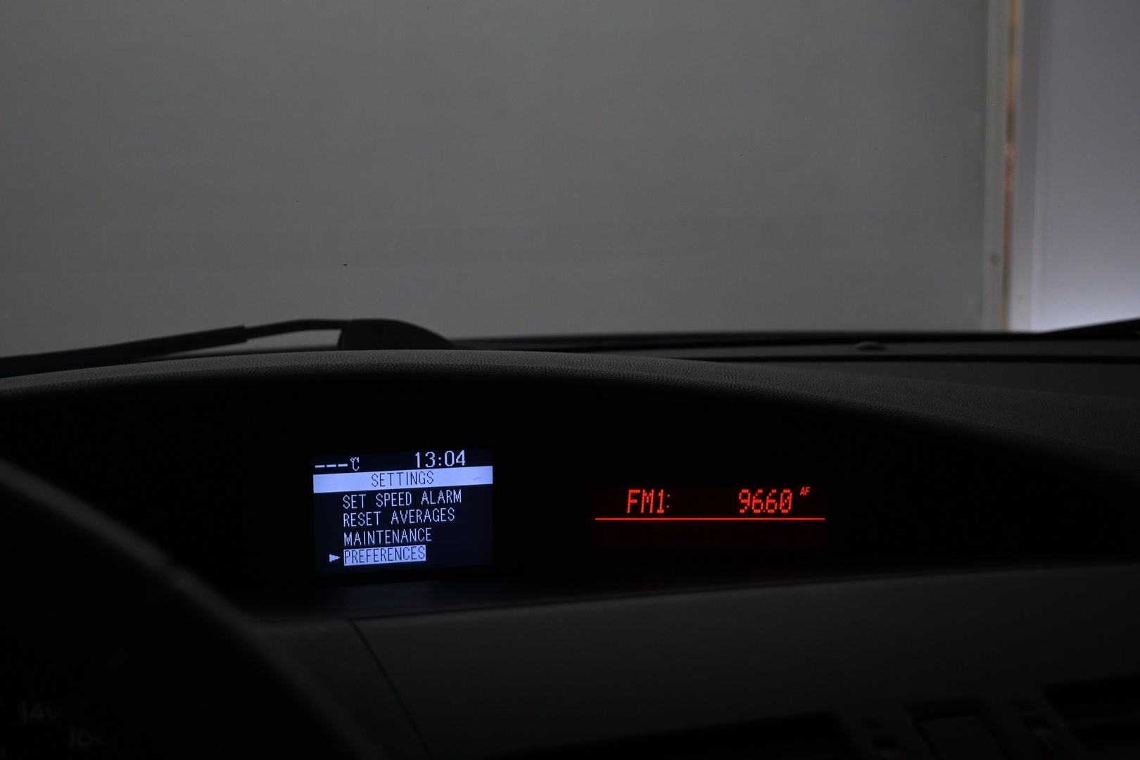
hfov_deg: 38.9
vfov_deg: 26.5
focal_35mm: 51
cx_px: 570
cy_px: 380
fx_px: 1615
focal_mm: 34
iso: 720
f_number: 5
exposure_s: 1/125
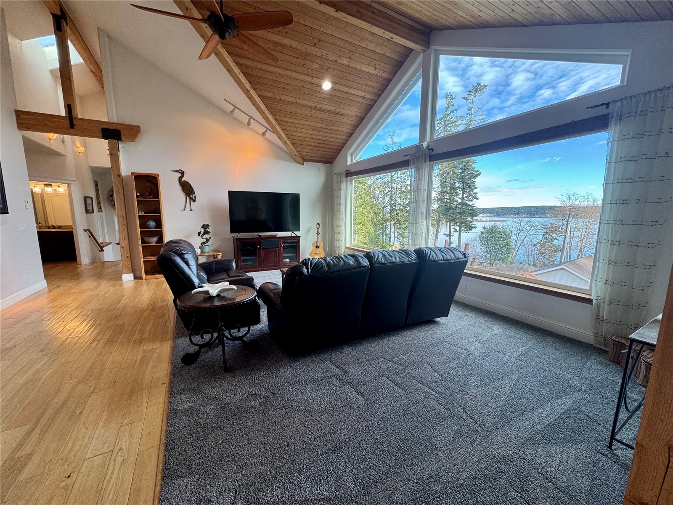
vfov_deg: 85.7
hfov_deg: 102.1
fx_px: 272
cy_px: 252
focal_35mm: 14
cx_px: 336
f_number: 2.2
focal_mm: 2.22
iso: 80
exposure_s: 1/120
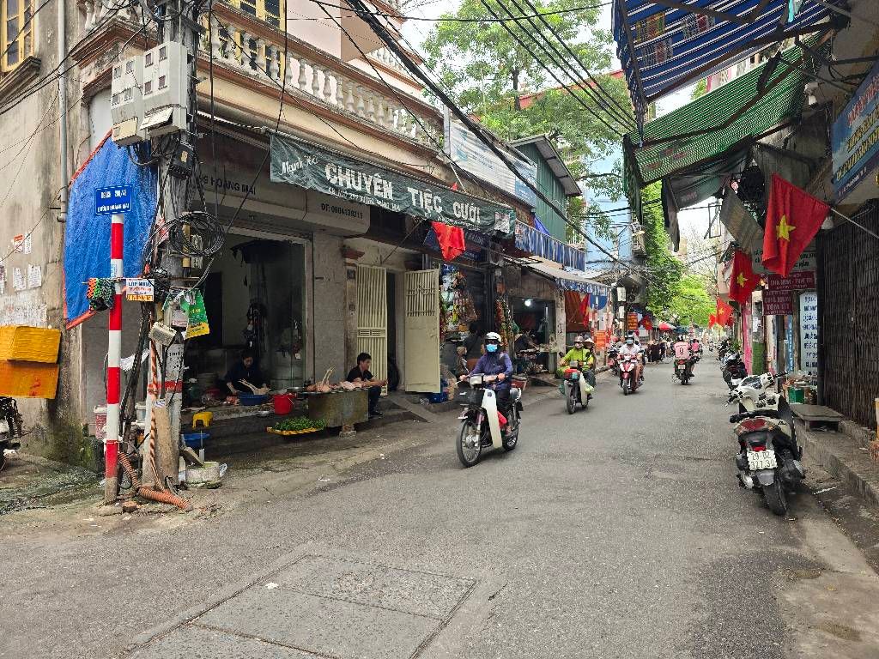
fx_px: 584
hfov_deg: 73.9
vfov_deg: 58.9
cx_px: 440
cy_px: 330
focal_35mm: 23
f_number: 1.7
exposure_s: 1/180
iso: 64
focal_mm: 6.3
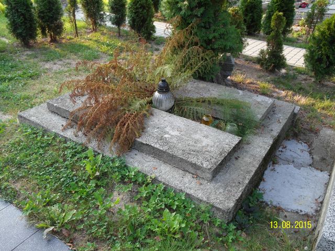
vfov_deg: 46.8
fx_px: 290
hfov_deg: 60.0
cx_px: 168
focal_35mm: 30
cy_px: 126
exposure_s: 1/90
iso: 100
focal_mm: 6.5
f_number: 3.6
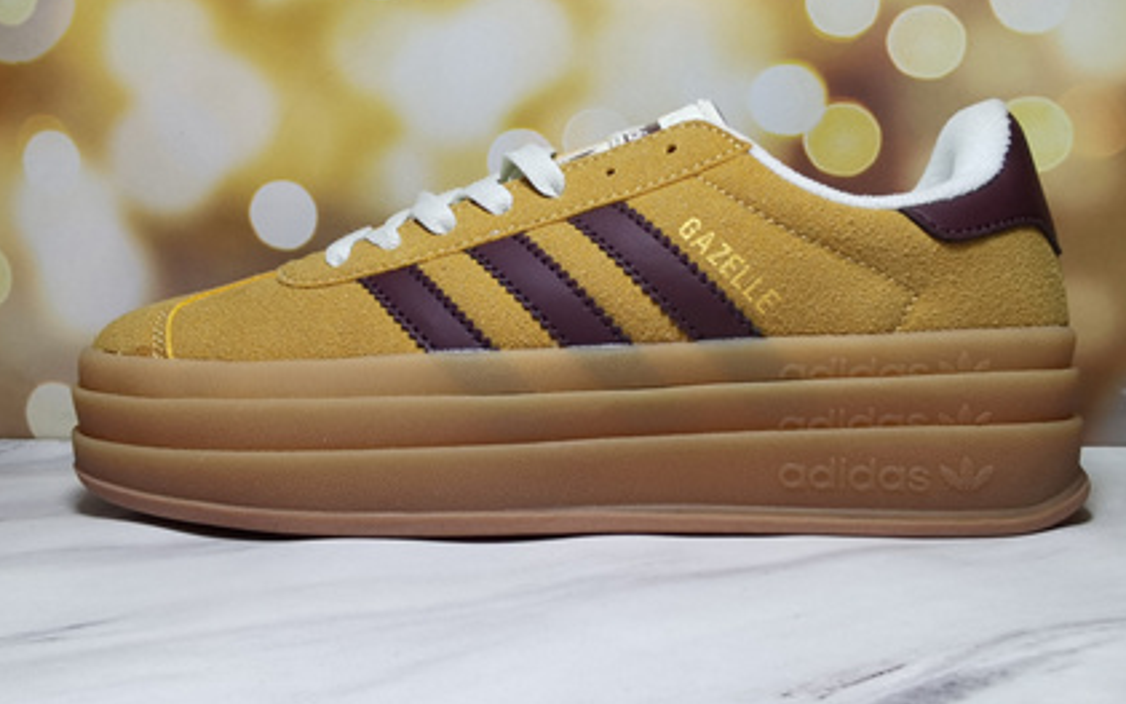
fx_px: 1043
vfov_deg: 37.0
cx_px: 578
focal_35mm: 34
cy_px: 248
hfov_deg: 56.7
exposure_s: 1/387
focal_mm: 2.26
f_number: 2.2
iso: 50
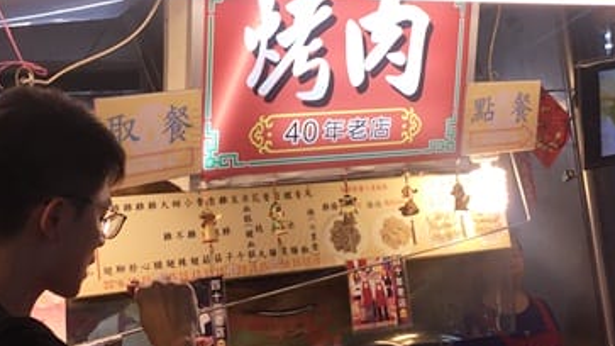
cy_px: 131
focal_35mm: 58
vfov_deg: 20.7
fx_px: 946
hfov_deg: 36.0
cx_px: 289
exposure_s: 1/120
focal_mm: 4.15
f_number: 2.2
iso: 32
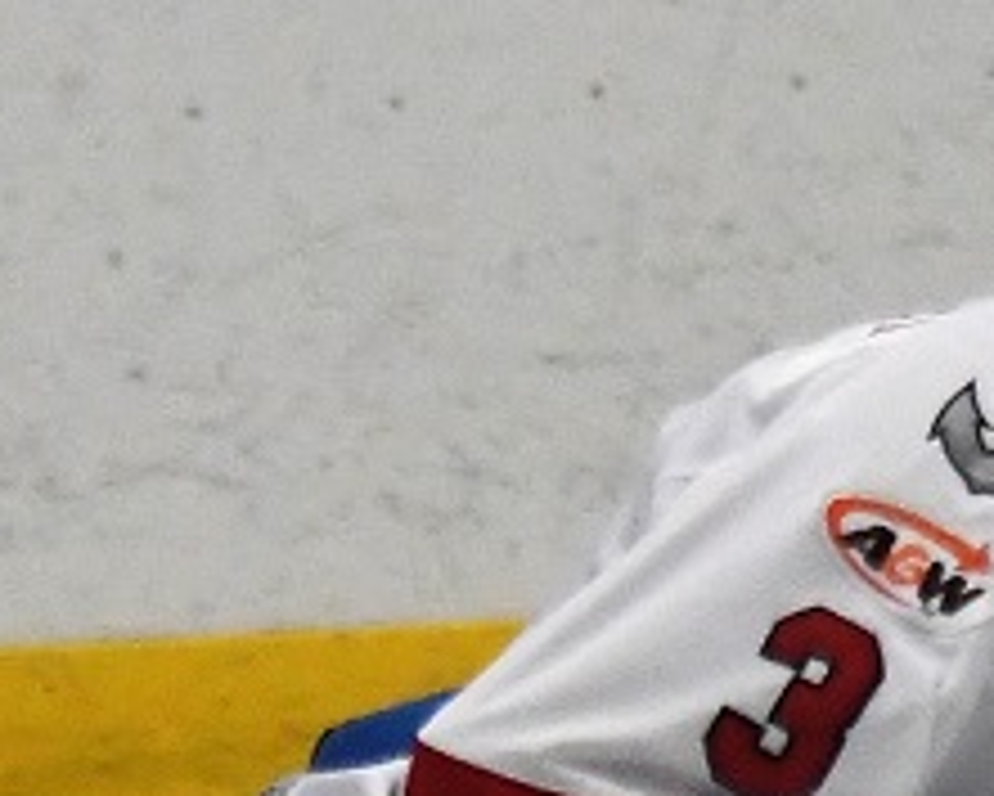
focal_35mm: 513
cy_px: 1331
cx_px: 2262
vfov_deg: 3.0
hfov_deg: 3.7
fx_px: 15098
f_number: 2.8
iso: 2800
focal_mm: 70
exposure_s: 1/1000
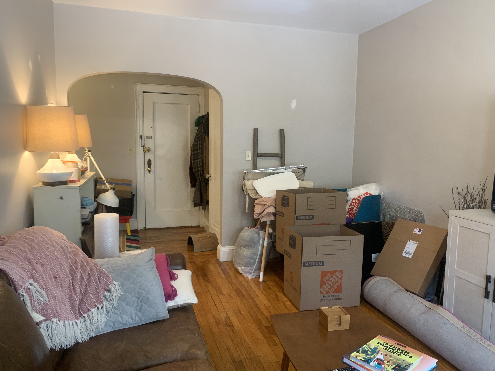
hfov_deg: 67.3
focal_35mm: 26
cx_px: 248
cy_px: 186
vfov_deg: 53.1
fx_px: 372
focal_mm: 4.25
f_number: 1.8
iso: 200
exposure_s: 1/60
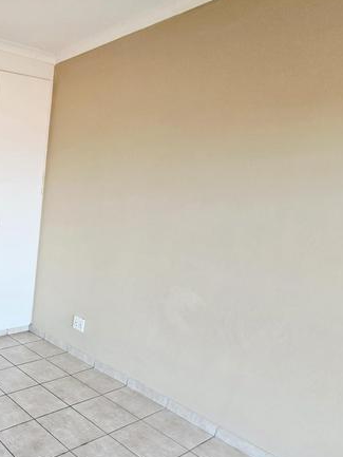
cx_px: -39
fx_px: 317
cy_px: 290
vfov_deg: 70.2
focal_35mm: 24
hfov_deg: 43.3
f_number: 2.2
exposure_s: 1/167
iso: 50
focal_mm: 2.2
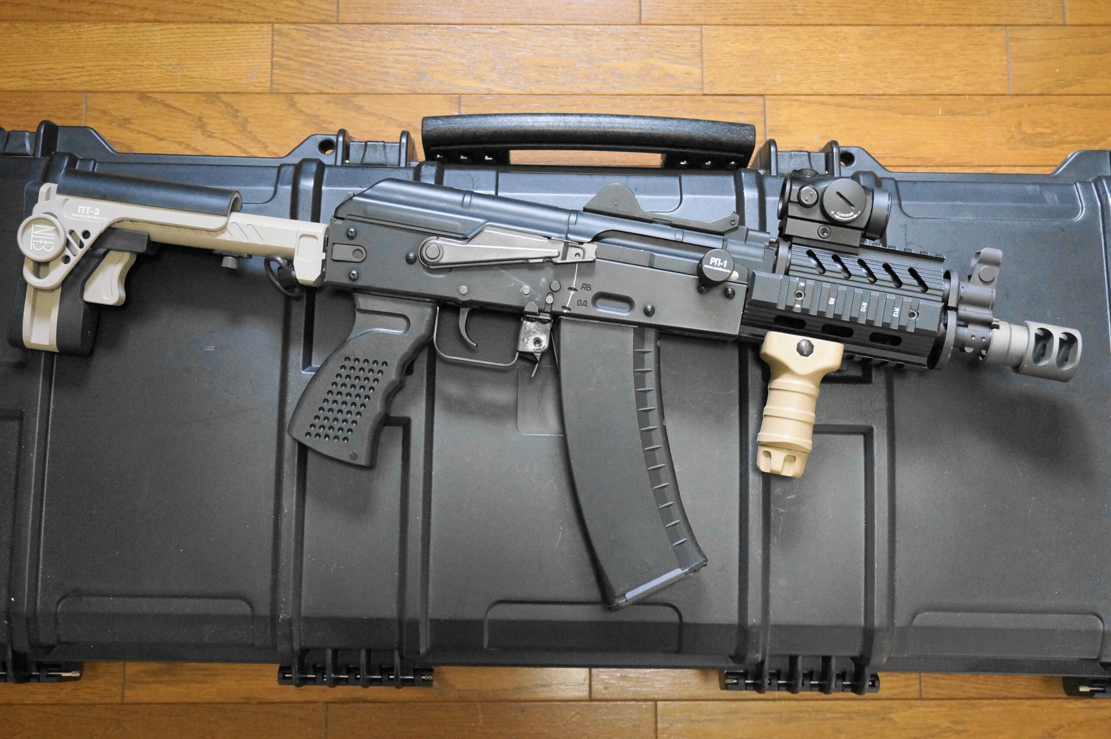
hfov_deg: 48.0
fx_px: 1249
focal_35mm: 40
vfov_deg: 32.9
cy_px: 370
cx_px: 556
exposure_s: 1/160
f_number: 4.5
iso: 3200
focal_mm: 27
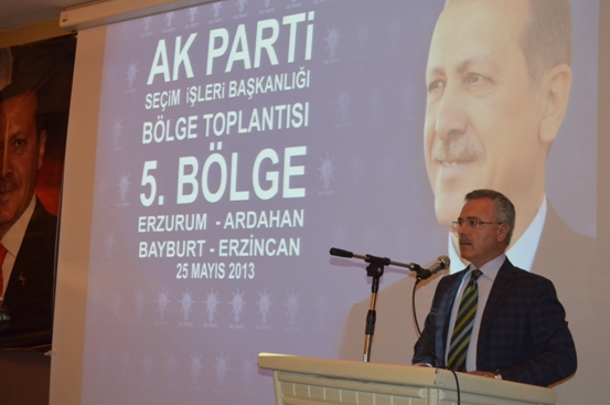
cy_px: 185
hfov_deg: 34.0
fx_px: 998
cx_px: 325
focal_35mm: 59
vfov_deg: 22.9
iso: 2000
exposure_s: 1/60
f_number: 5
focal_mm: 34
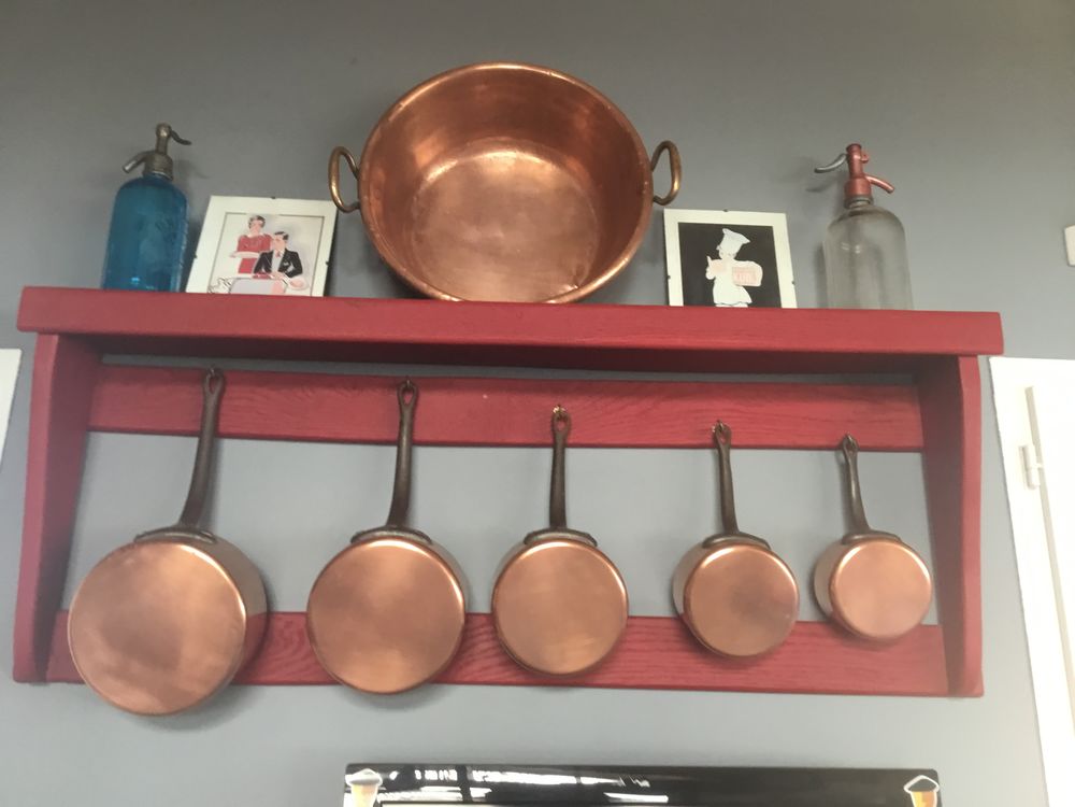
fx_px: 963
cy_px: 404
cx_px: 538
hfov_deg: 58.4
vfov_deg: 45.4
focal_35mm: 31
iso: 80
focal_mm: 3.3
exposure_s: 1/33
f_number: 2.4
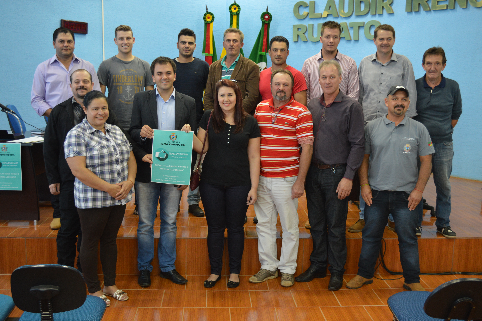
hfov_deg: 49.6
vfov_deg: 34.1
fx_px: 522
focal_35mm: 39
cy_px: 160
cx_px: 241
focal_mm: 26
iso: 500
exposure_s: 1/15
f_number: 4.2
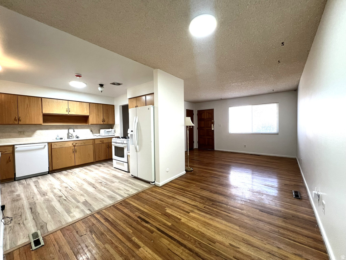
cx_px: 173
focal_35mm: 14
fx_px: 140
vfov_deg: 85.7
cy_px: 130
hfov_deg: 102.1
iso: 160
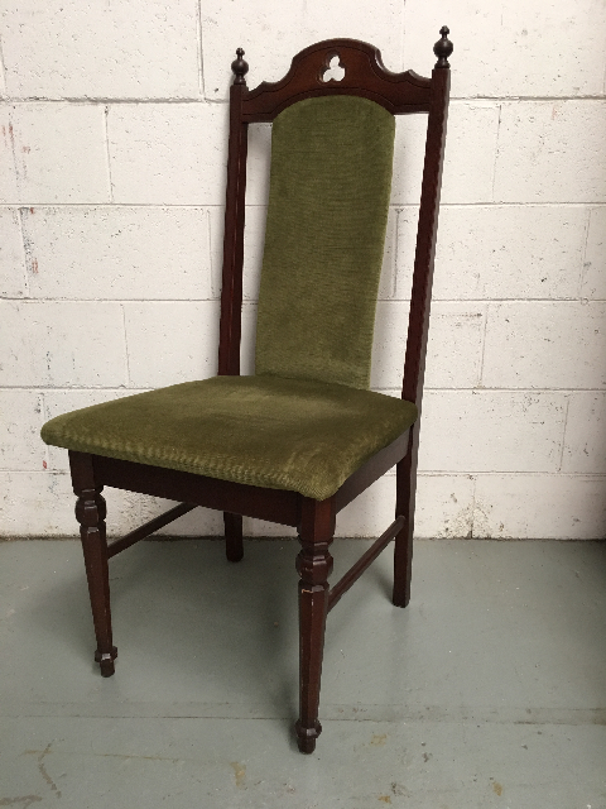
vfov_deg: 61.7
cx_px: 303
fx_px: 677
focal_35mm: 29
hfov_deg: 48.2
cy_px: 404
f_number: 2.2
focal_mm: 4.15
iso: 125
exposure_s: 1/33
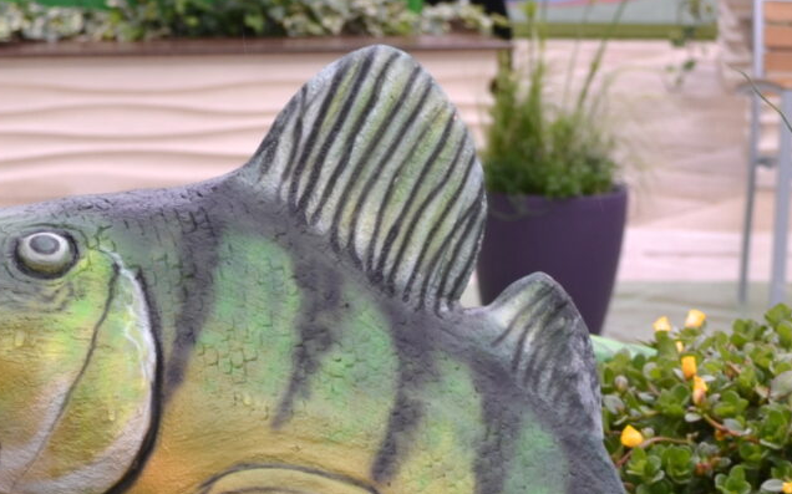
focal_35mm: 128
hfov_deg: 16.3
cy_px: 772
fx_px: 2762
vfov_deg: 9.9
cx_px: 283
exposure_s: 1/125
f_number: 5.6
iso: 100
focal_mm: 26
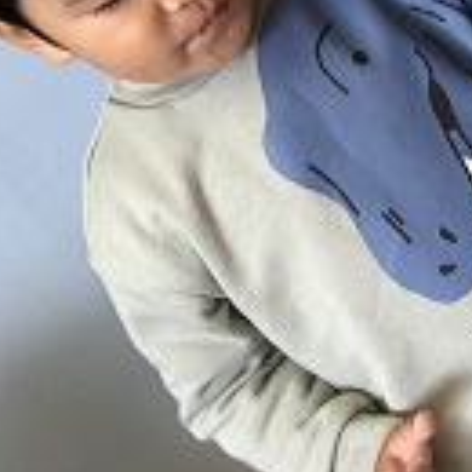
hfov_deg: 22.5
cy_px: -113
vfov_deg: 20.8
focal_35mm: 77
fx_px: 1188
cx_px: 202
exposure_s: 1/33
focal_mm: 3.99
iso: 32
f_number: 1.8
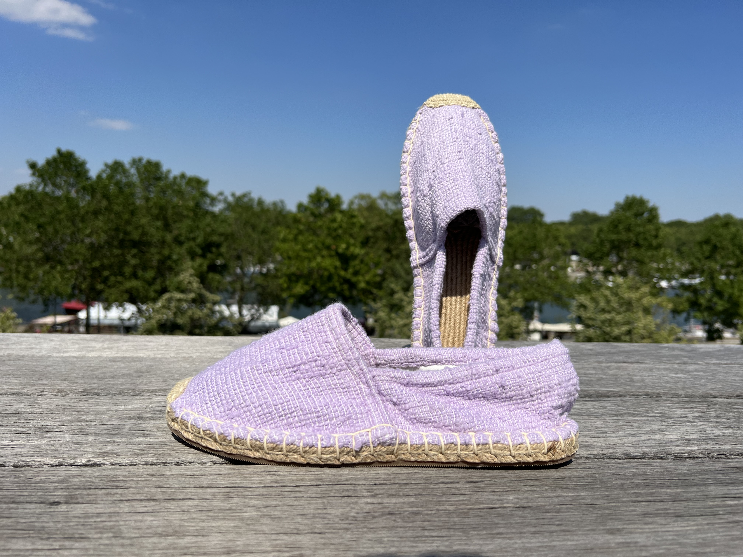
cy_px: 278
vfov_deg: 53.1
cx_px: 372
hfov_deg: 67.3
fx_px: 558
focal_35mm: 26
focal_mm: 5.7
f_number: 1.5
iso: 50
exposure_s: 1/8696
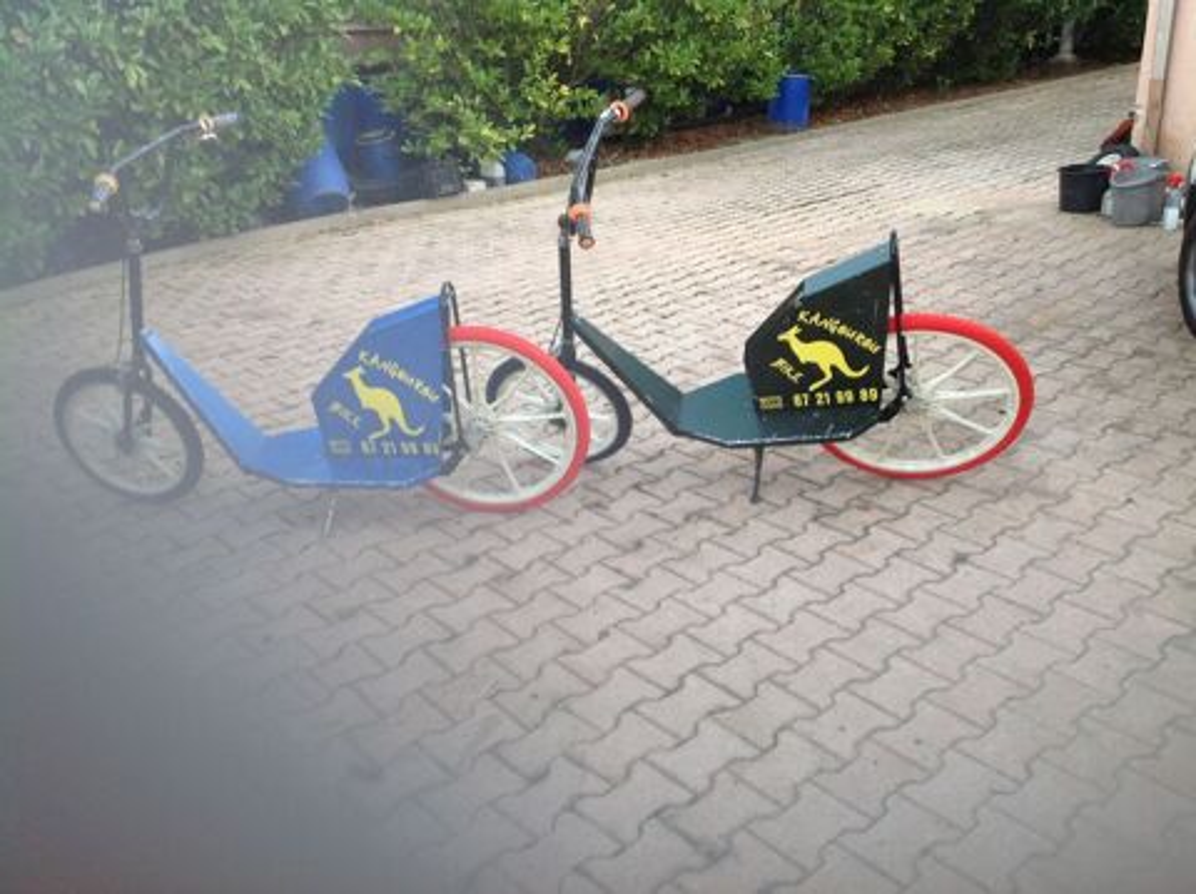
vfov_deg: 40.6
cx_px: 598
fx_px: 1208
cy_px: 447
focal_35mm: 35
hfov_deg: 52.7
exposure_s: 1/24
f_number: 2.4
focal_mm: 4.28
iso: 50
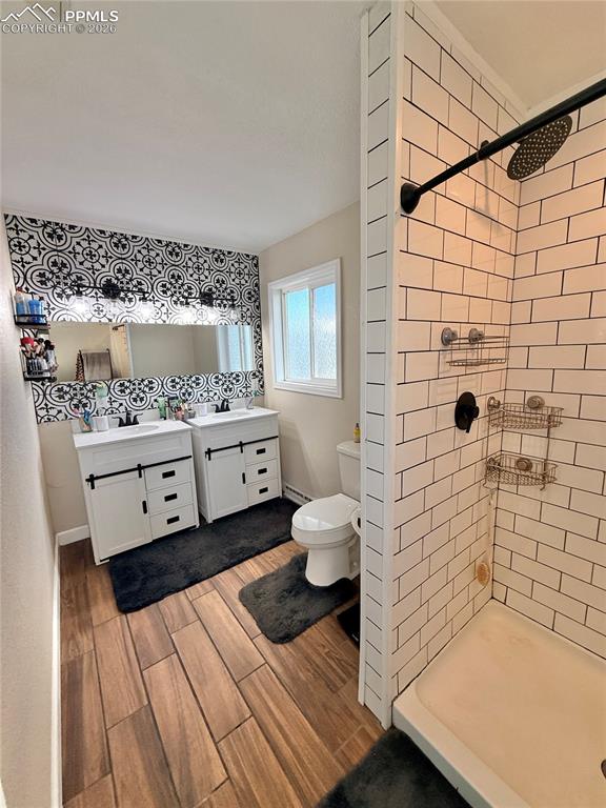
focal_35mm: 14
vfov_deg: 102.1
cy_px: 404
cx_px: 303
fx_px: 327
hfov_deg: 85.7
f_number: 2.2
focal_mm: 2.22
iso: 125
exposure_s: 1/120
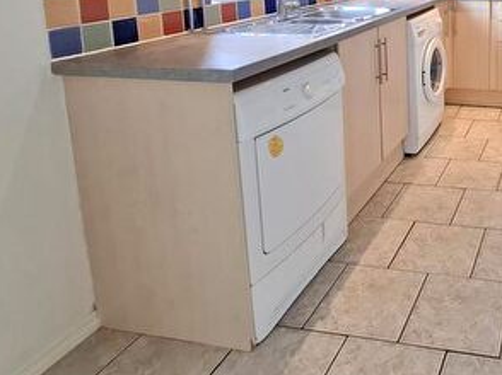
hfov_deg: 48.4
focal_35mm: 31
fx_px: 449
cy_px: 21
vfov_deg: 41.0
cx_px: 499
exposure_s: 1/50
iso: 80
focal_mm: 1.74
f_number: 2.2
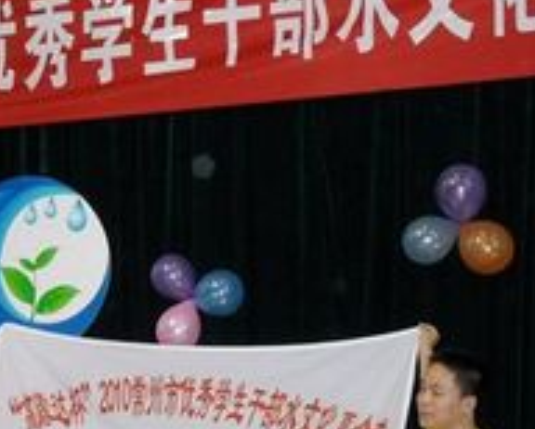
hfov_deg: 30.7
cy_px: 380
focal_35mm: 61
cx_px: 176
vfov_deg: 24.4
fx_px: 967
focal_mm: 3.9
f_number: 3.2
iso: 480
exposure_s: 1/30
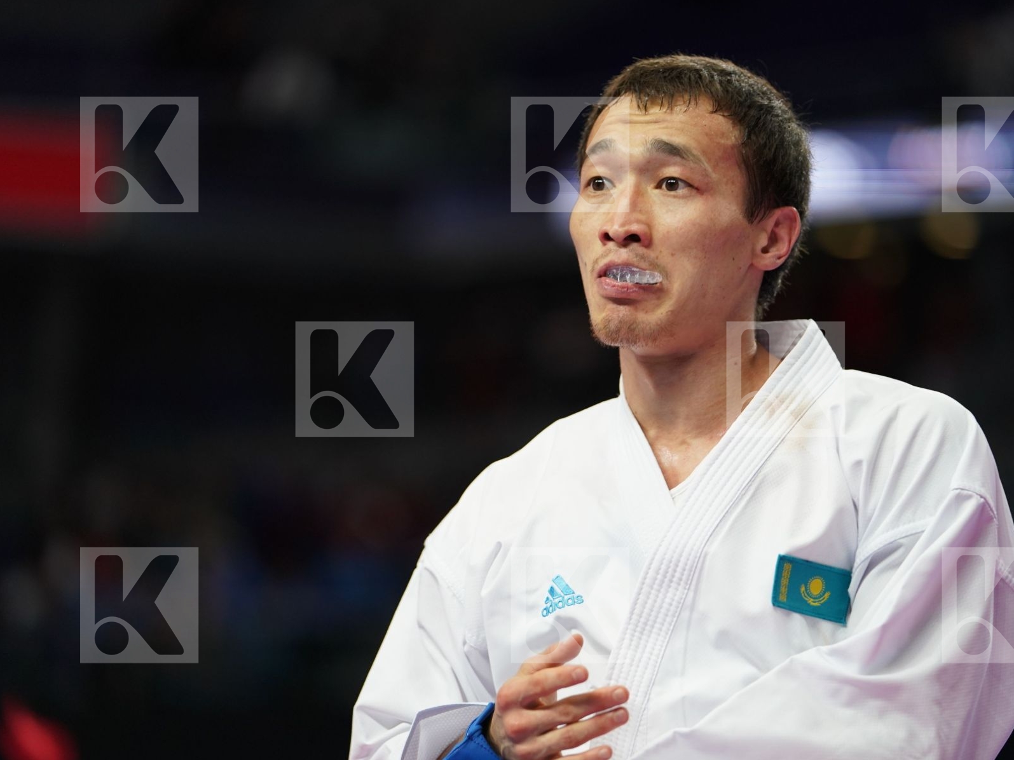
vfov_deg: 8.3
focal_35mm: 179
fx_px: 5243
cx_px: 570
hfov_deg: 11.0
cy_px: 379
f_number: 2.8
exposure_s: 1/1000
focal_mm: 165
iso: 1000
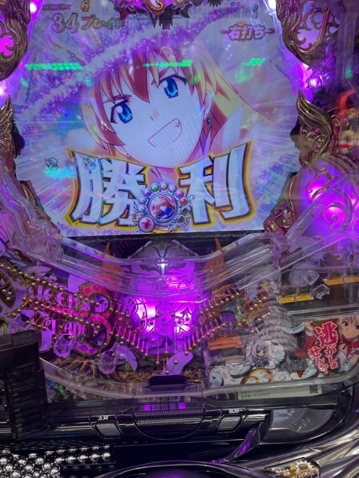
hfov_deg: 53.1
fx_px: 360
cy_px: 239
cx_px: 180
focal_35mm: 26
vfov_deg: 67.3
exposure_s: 1/120
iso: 80
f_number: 1.6
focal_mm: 4.2
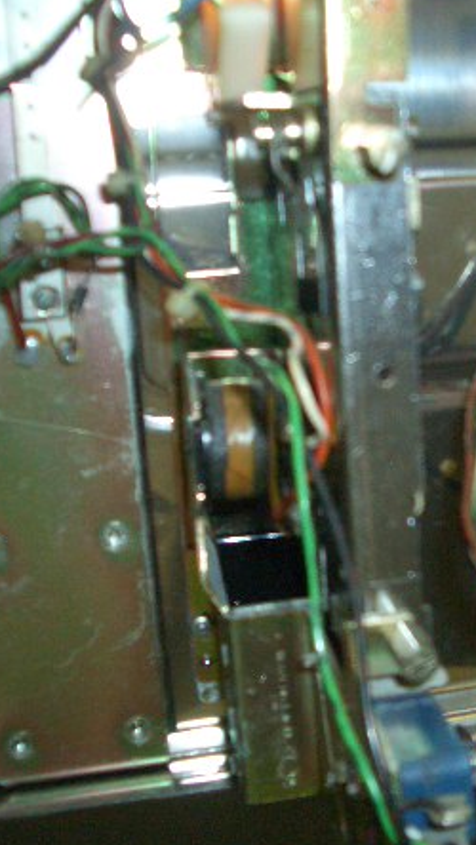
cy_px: 409
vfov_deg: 37.8
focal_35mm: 55
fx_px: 1233
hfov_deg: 21.0
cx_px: 495
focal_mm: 5.8
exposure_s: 1/60
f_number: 2.6
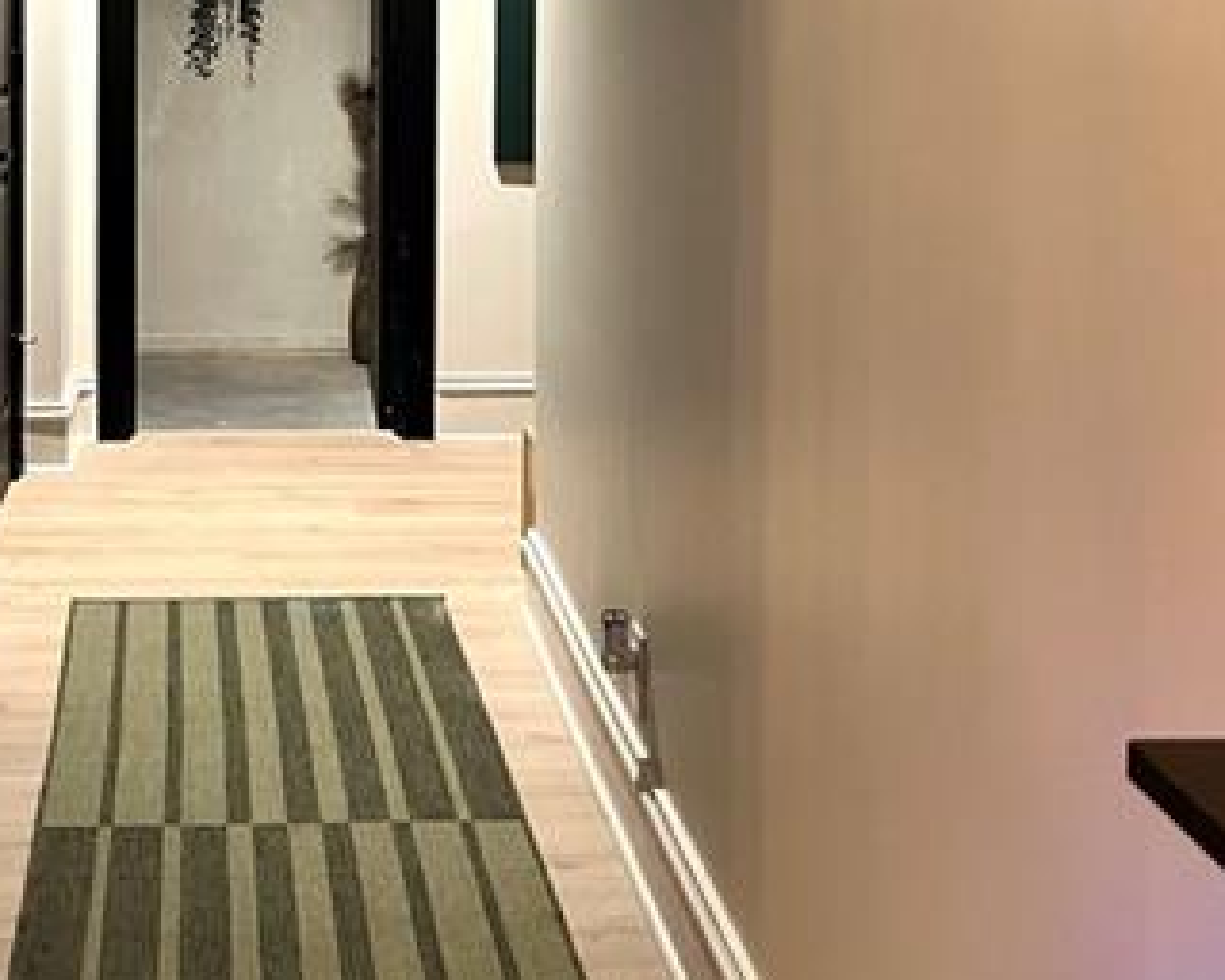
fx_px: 2212
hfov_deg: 30.5
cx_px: 318
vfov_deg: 24.0
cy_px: 23
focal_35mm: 61
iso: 500
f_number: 1.6
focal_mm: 5.1
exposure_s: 1/40
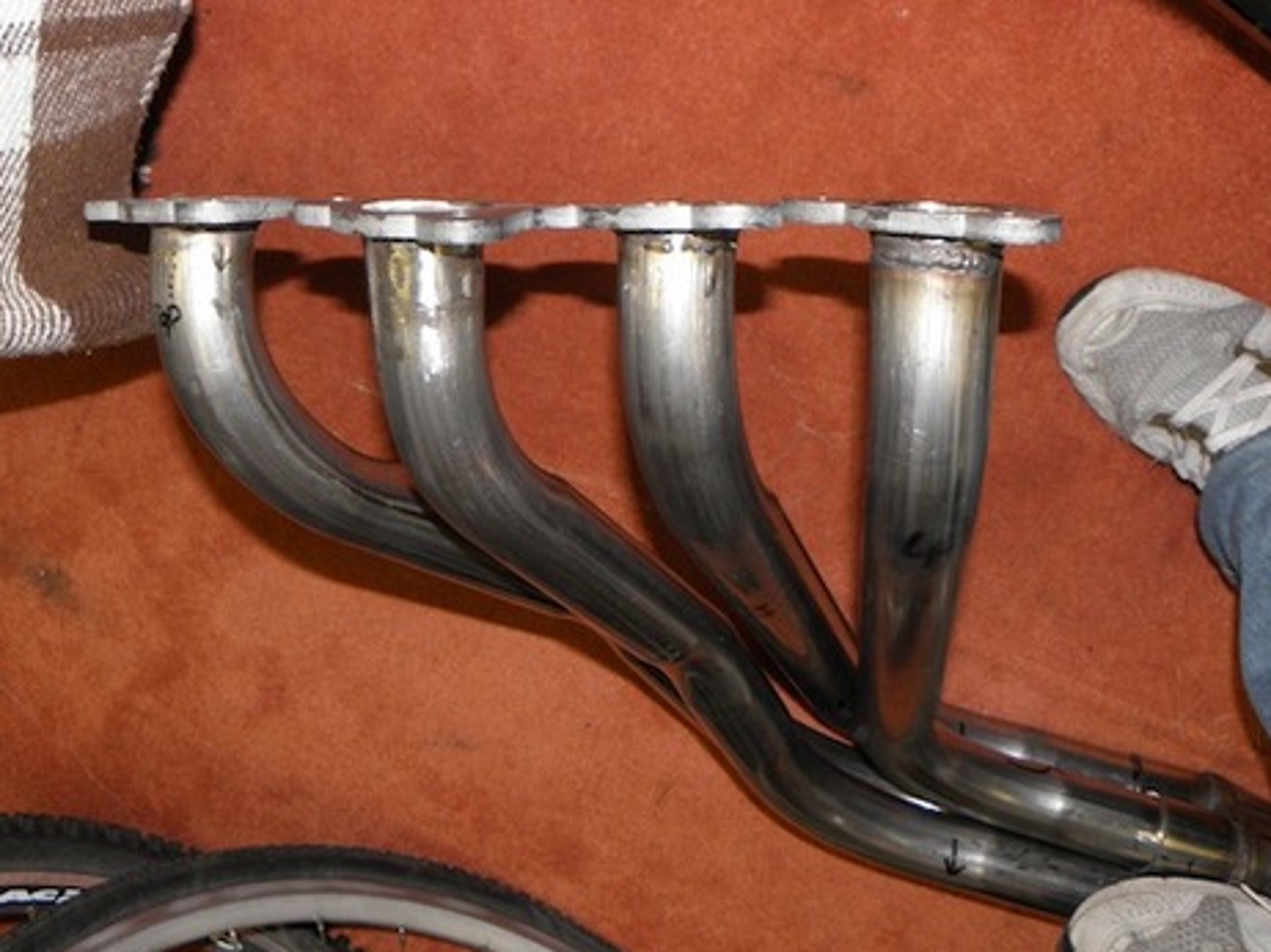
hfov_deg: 50.9
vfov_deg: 39.1
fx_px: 1321
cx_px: 481
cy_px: 307
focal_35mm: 36
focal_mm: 4.6
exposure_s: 1/30
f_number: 2.8
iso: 100
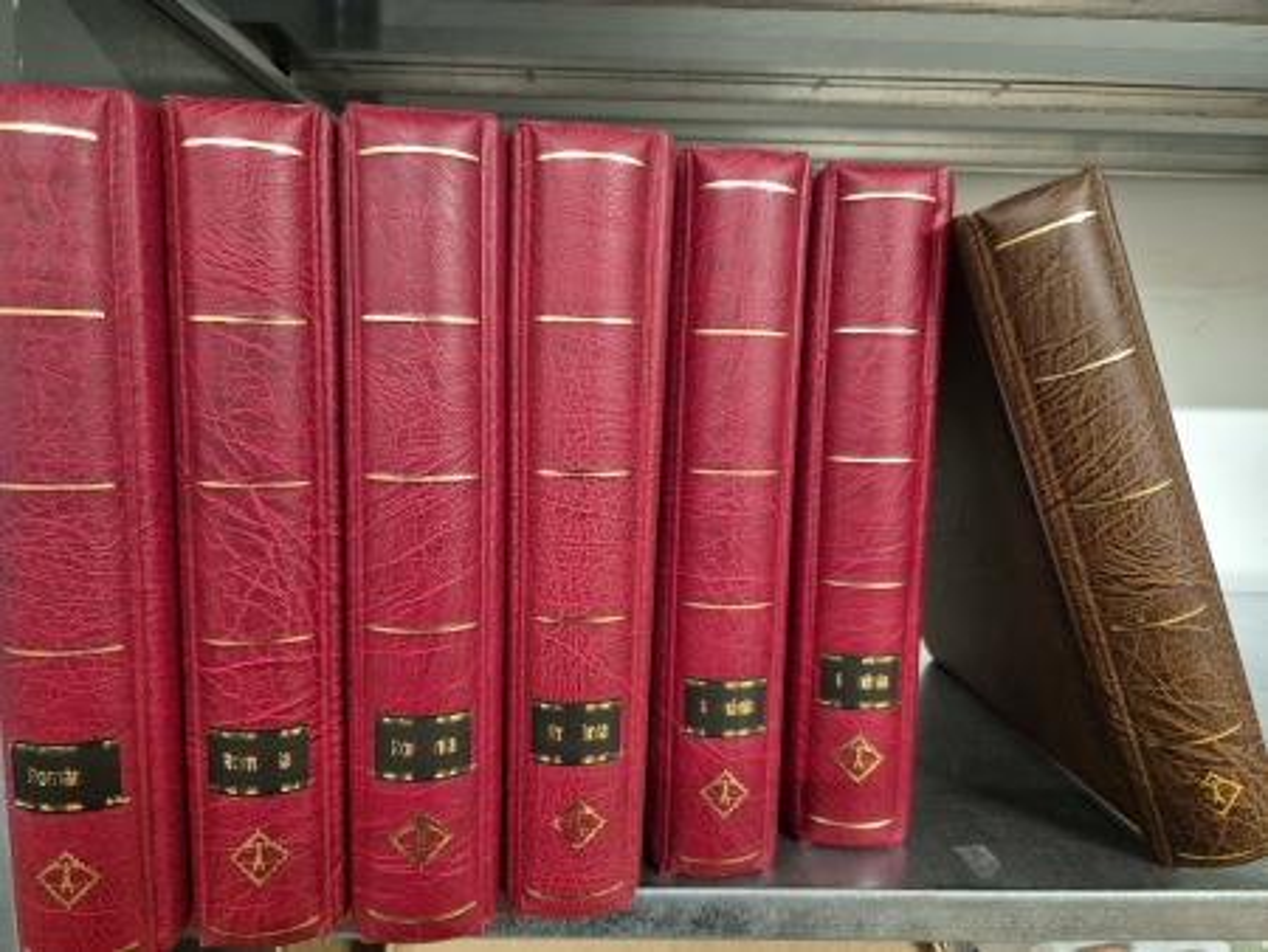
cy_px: 476
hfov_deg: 73.9
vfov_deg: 58.9
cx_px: 634
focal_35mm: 23
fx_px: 843
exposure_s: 1/100
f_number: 1.8
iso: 1600
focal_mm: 5.4
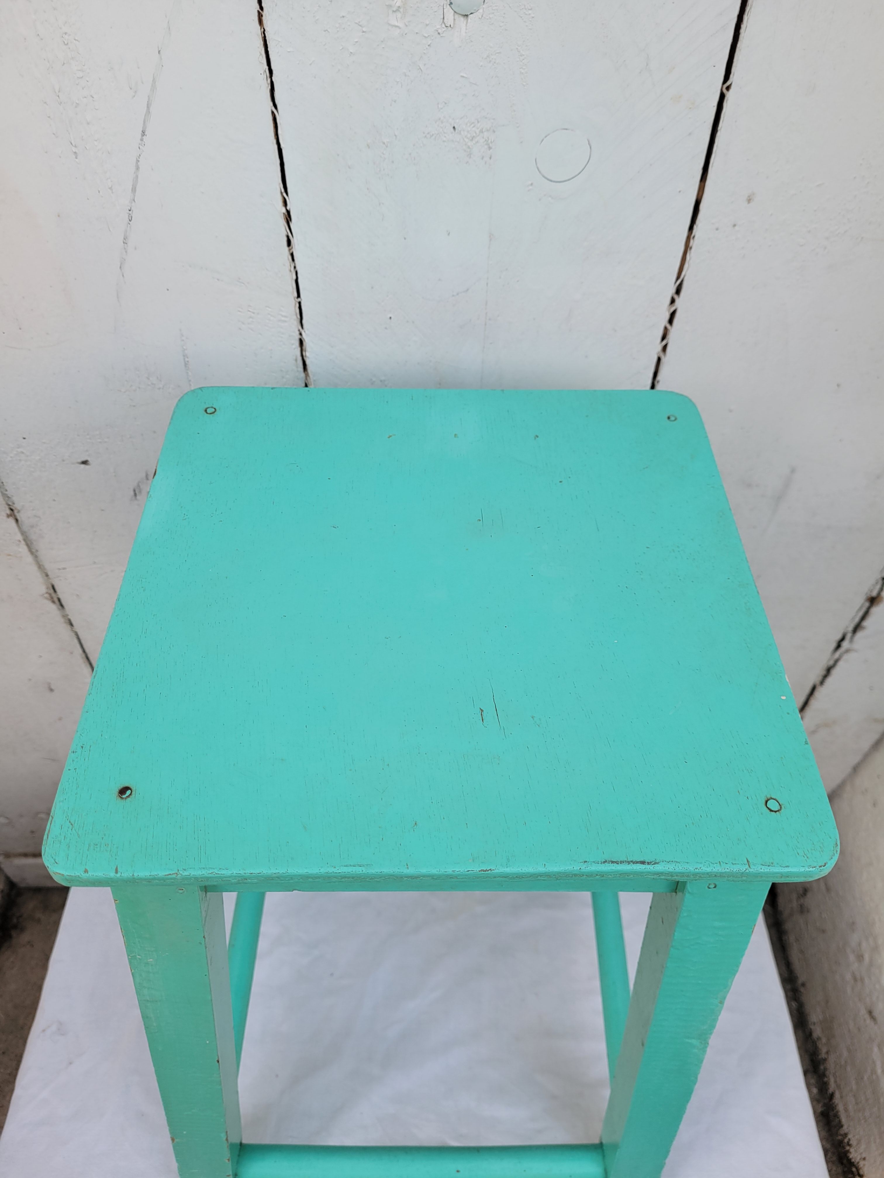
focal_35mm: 26
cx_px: 442
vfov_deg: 67.3
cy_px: 589
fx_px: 885
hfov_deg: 53.1
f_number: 1.8
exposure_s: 1/100
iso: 50
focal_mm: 5.4
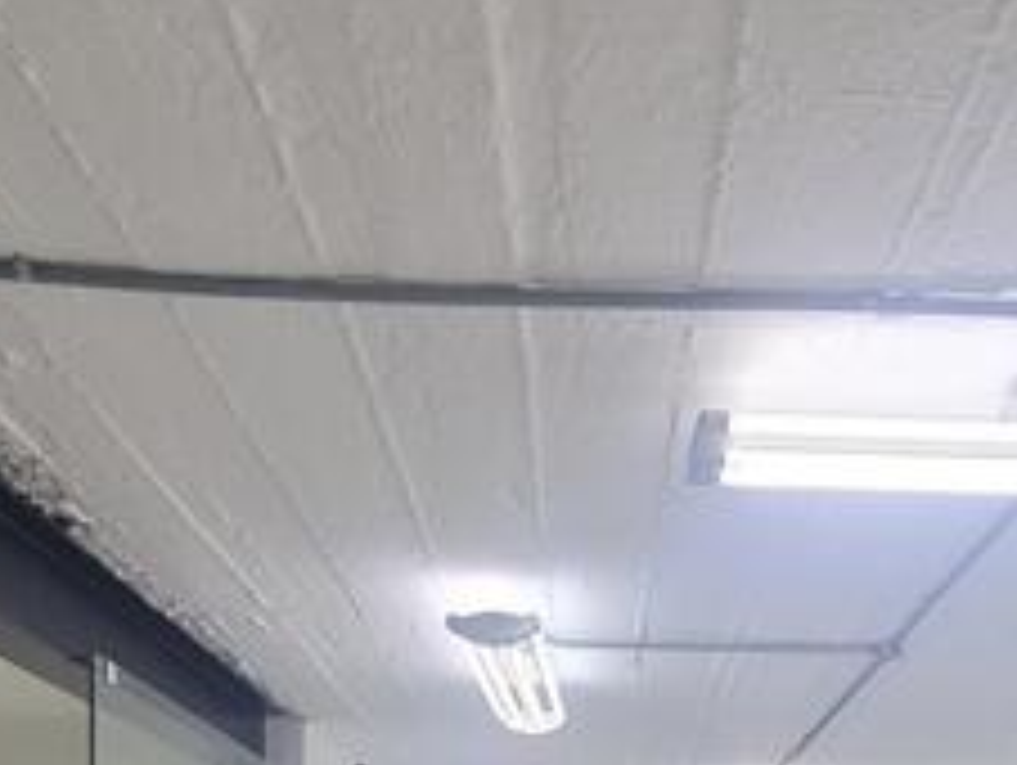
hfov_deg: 40.8
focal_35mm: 46
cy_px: 1112
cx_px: 662
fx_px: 1353
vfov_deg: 25.0
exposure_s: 1/100
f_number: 2.2
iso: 50
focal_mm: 1.74
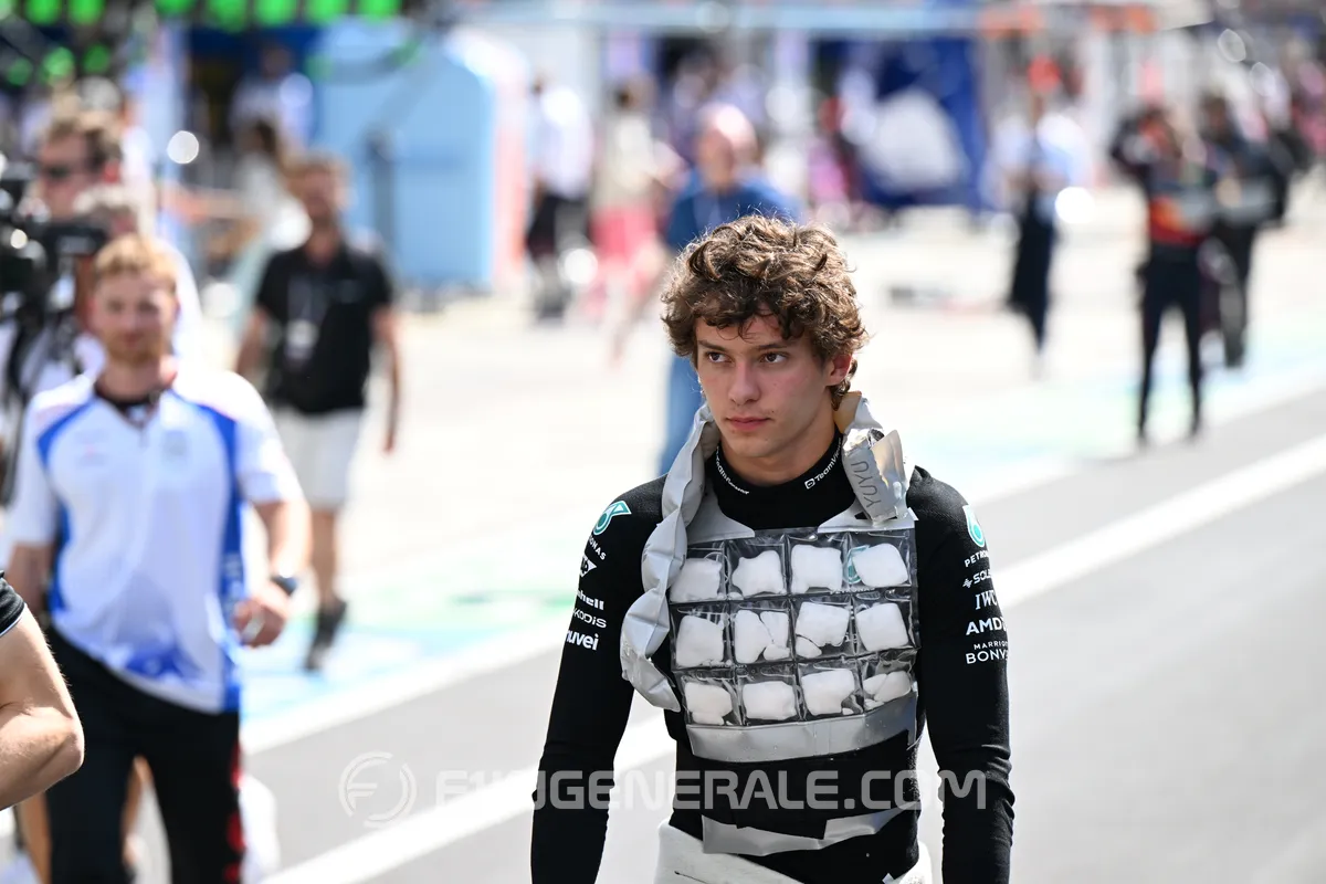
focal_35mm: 200
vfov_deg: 6.9
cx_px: 663
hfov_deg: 10.3
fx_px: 7366
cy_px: 442
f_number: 4.5
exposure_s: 1/1000
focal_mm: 200
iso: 360
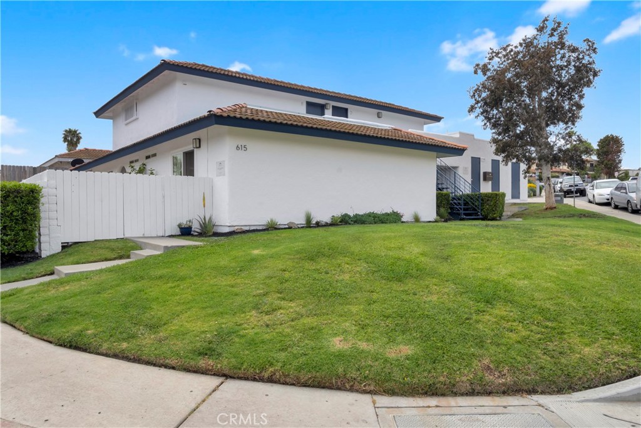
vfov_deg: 53.1
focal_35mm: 24
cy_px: 214
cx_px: 320
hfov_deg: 73.7
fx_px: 427
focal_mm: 16
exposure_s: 1/200
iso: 400
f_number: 14
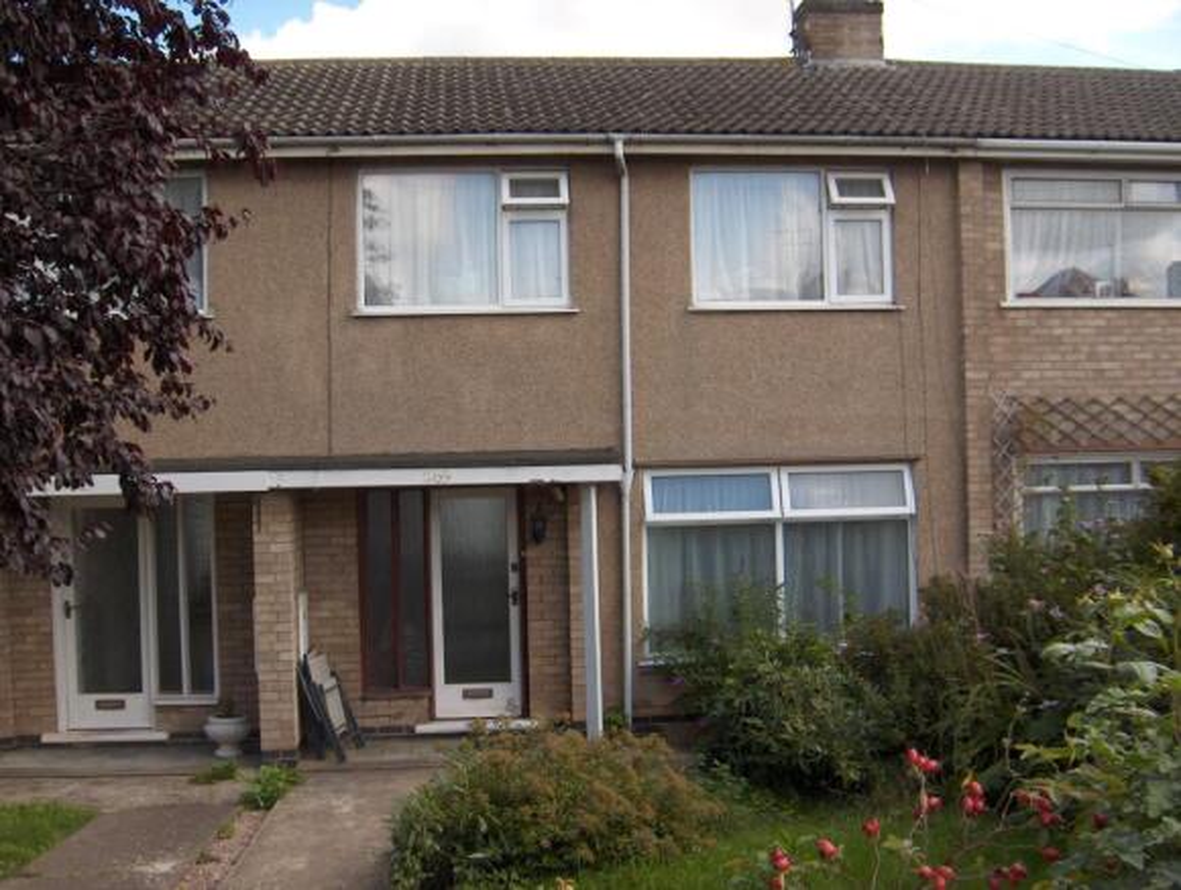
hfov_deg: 47.8
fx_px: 1333
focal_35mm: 39
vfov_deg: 36.9
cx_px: 590
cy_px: 445
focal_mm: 8
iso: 100
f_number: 2.8
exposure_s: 1/455
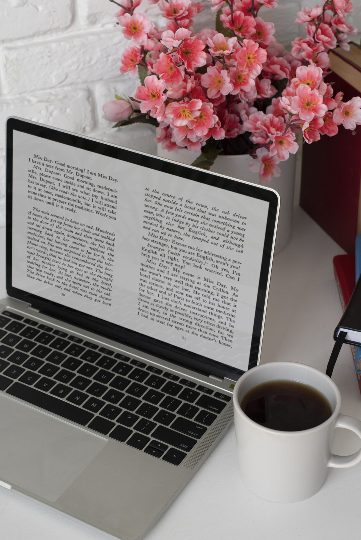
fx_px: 976
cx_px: 205
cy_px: 254
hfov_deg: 20.9
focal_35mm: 65
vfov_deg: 30.9
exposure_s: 1/60
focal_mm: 50
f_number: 3.5
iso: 500
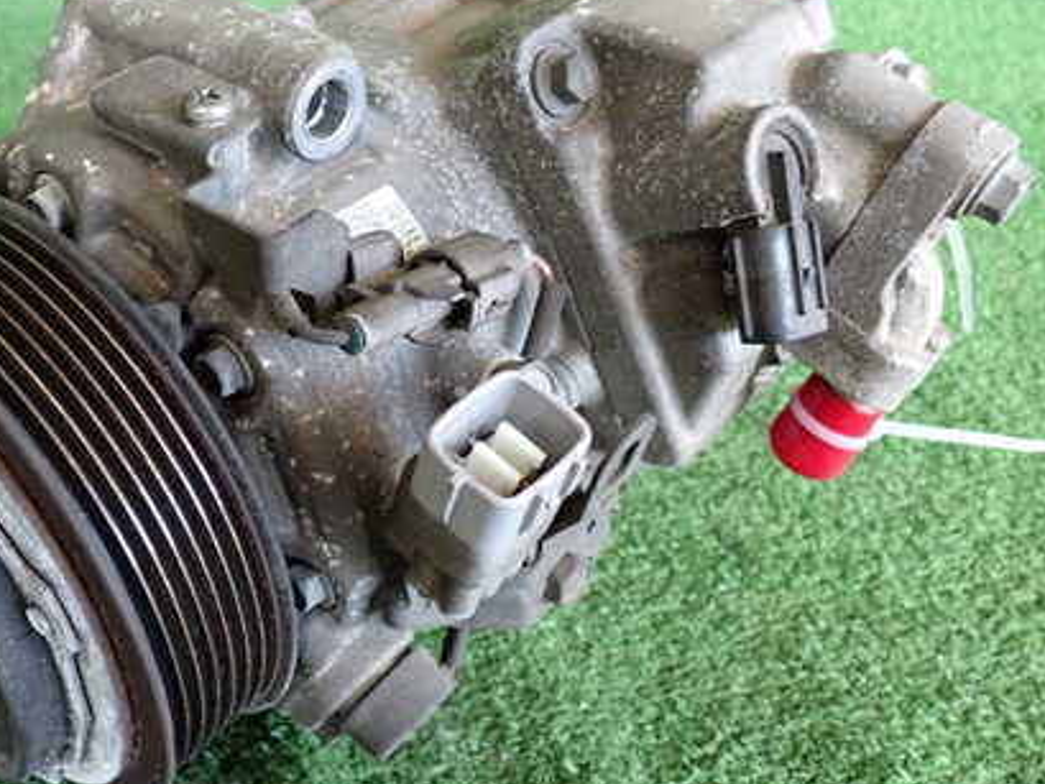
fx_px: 1329
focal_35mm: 44
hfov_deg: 42.3
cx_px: 342
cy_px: 335
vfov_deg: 32.8
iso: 400
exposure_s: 1/125
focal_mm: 5.4
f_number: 2.3
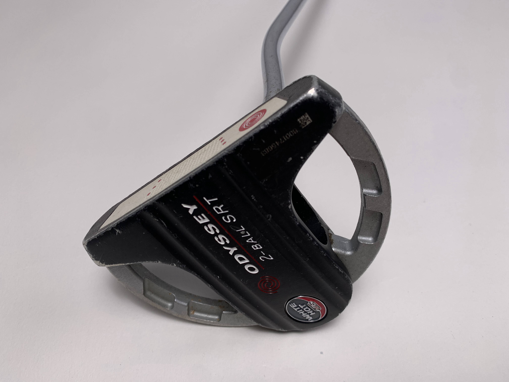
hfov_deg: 67.3
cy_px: 191
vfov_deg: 53.1
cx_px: 254
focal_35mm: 26
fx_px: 382
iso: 25
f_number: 1.8
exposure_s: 1/408
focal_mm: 4.25
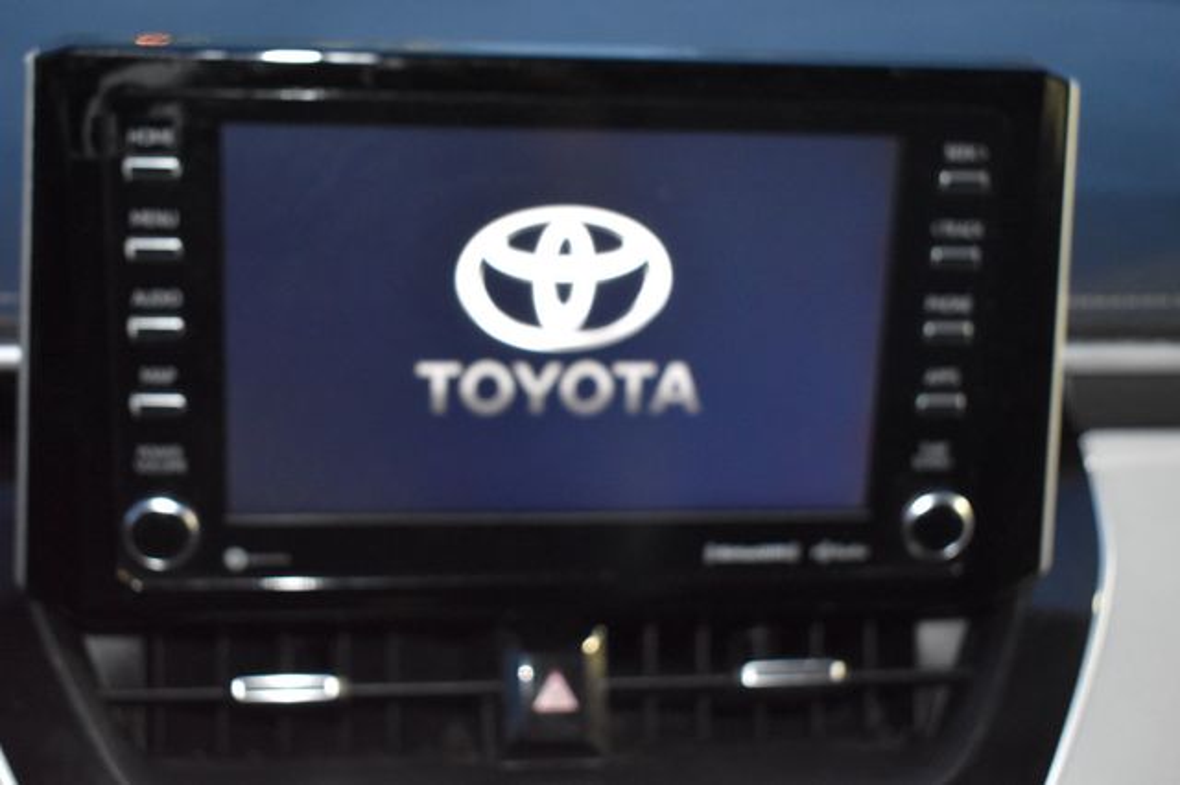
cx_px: 590
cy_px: 392
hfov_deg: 35.1
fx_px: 1867
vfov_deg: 23.8
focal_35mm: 57
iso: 3200
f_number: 4.8
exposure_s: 1/20
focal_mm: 38
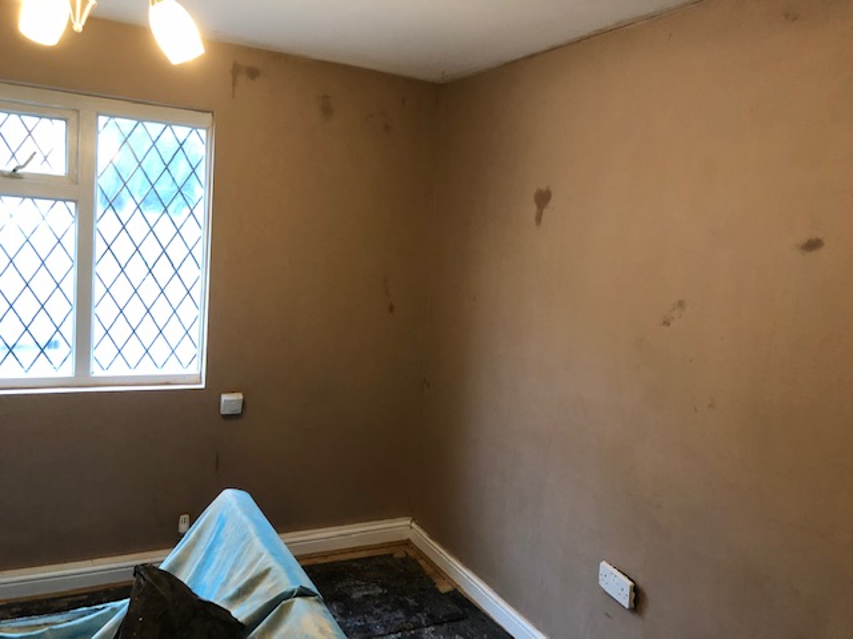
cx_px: 426
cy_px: 320
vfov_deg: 49.7
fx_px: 690
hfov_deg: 63.4
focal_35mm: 28
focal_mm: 4
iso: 64
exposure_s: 1/15
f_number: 1.8
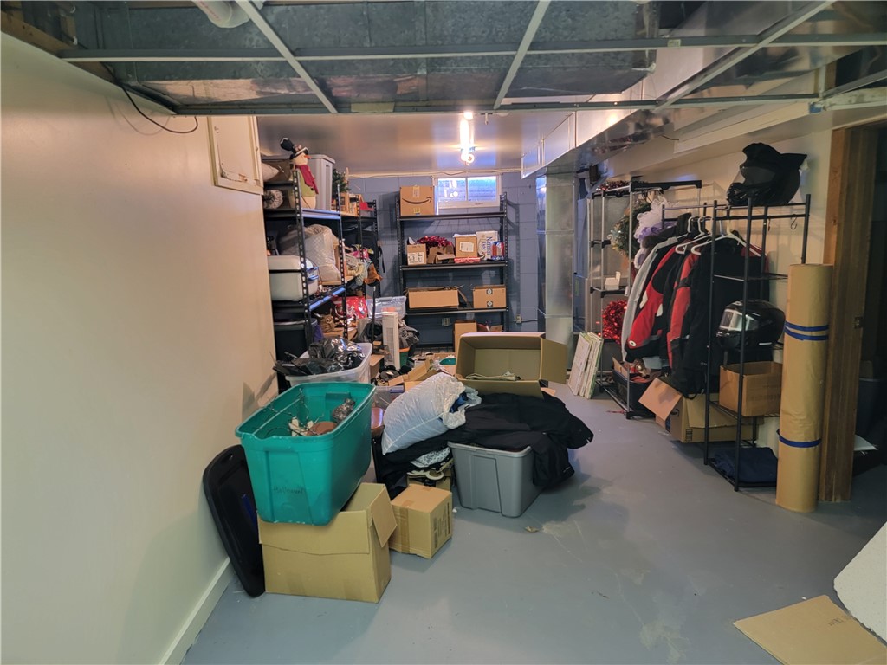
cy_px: 332
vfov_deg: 56.8
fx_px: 615
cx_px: 444
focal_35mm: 24
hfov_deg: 71.6
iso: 250
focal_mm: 6.7
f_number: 1.8
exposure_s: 1/40
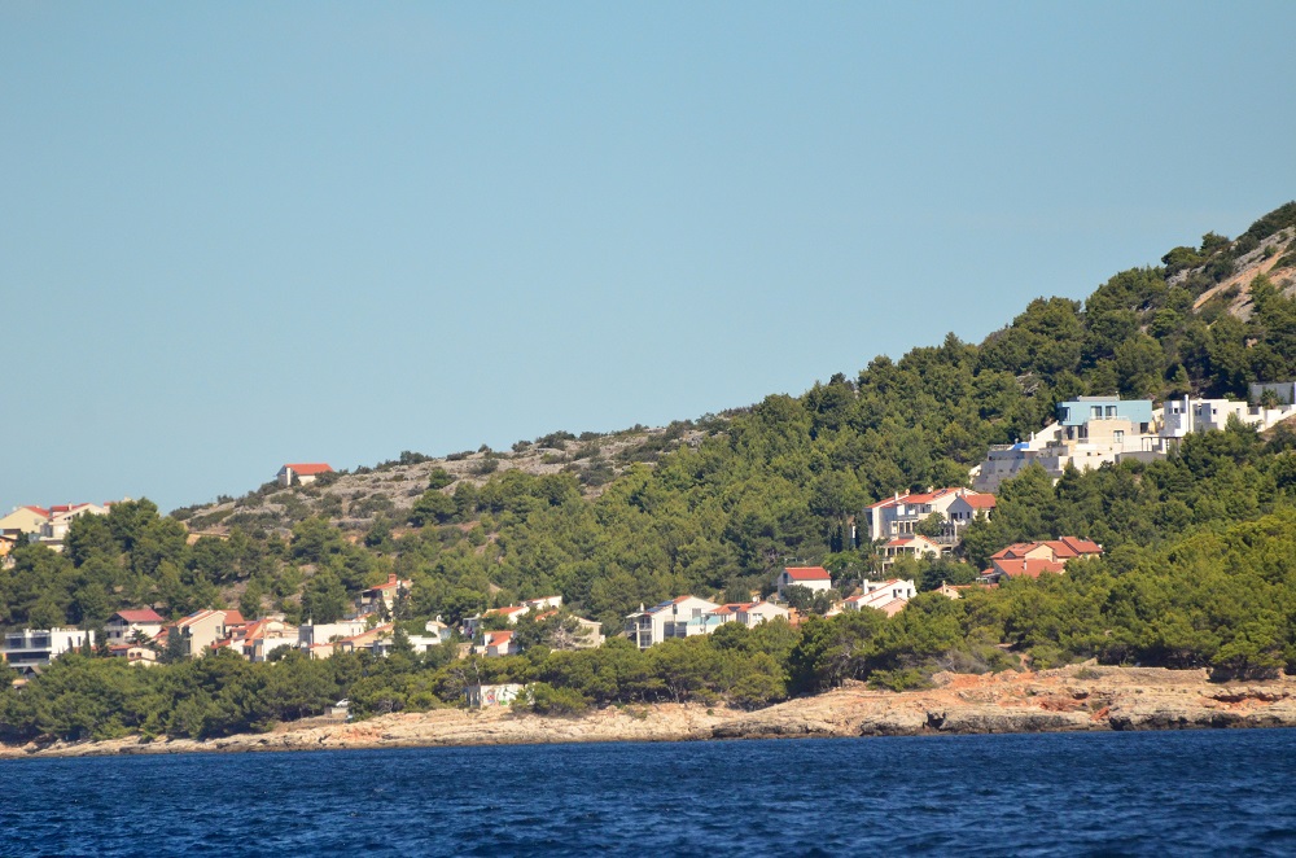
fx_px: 16164
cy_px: 429
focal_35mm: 450
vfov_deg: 3.0
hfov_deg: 4.6
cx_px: 648
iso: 1250
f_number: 5.6
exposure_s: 1/8000
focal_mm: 300
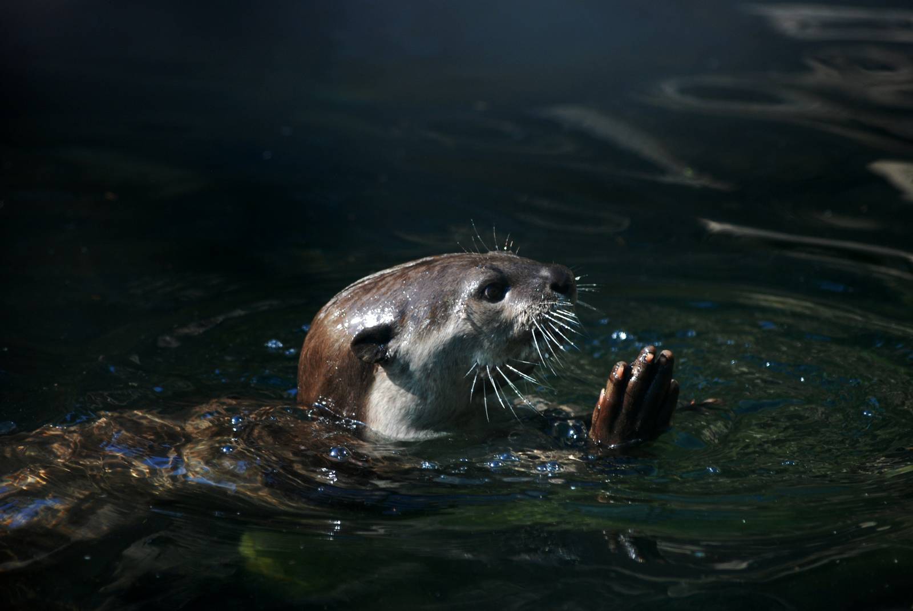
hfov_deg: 8.1
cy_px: 306
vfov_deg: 5.4
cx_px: 456
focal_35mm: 255
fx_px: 6475
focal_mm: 170
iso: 360
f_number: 4.8
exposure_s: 1/500
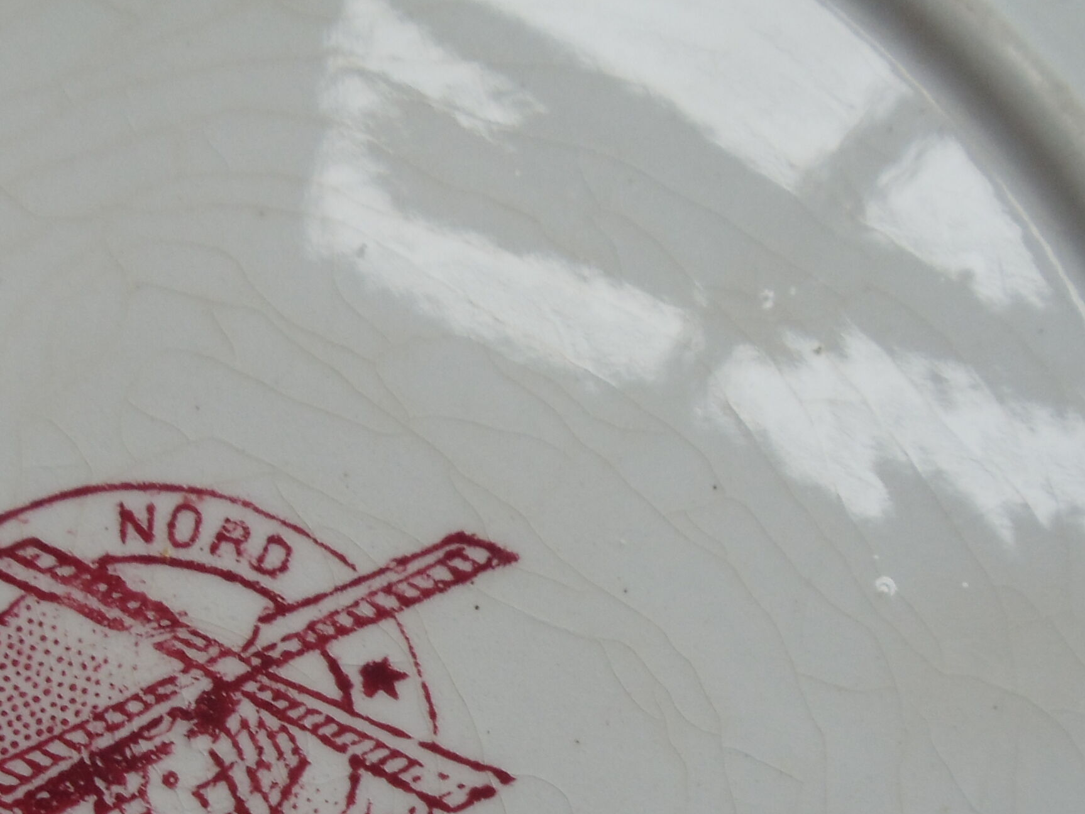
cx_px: 191
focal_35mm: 93
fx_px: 2915
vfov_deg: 15.6
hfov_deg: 20.8
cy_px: 788
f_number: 3.5
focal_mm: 6
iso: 100
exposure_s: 1/30
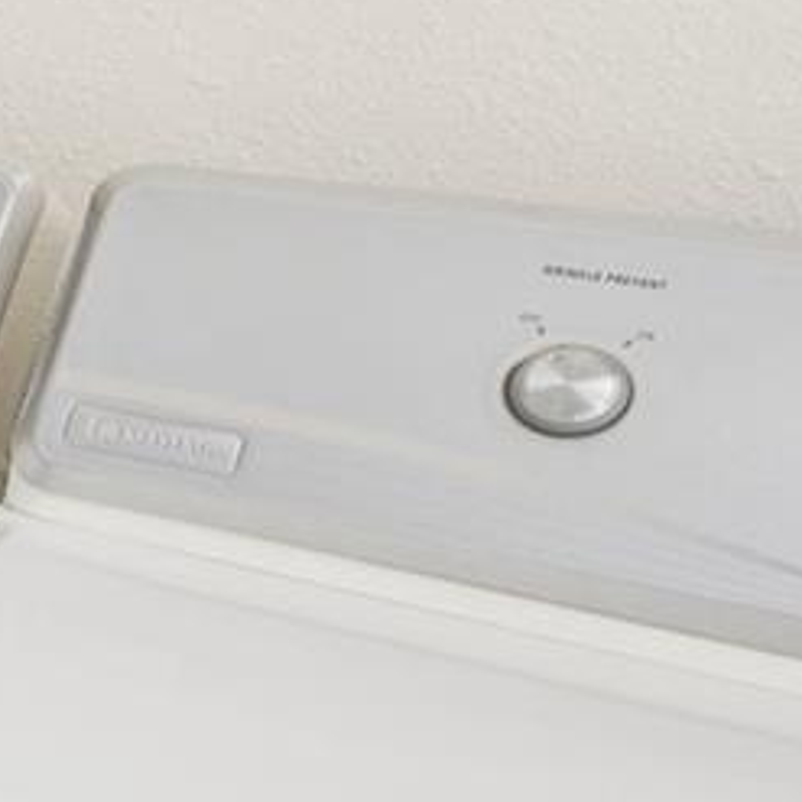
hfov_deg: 13.2
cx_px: -1322
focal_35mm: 77
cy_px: 411
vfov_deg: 22.5
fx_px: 2018
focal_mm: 14
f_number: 9
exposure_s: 1/80
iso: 400
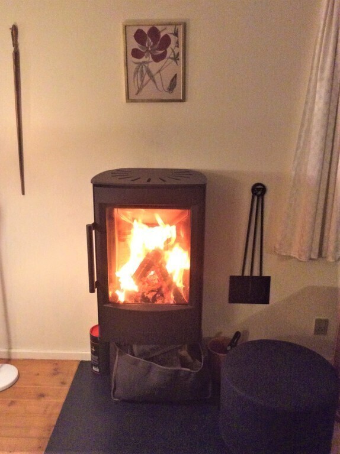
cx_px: 170
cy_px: 227
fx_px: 420
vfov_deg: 56.9
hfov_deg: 44.1
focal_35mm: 32
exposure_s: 1/20
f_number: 2.4
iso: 320
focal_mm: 3.3
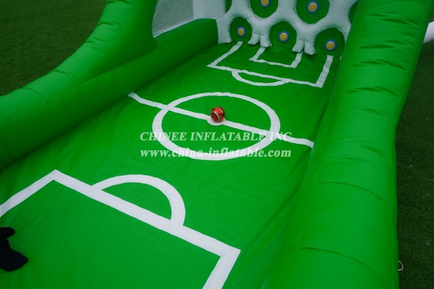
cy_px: 144
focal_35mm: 24
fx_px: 289
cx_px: 217
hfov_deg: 73.7
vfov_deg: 53.1
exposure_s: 1/160
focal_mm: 16
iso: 100
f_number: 10
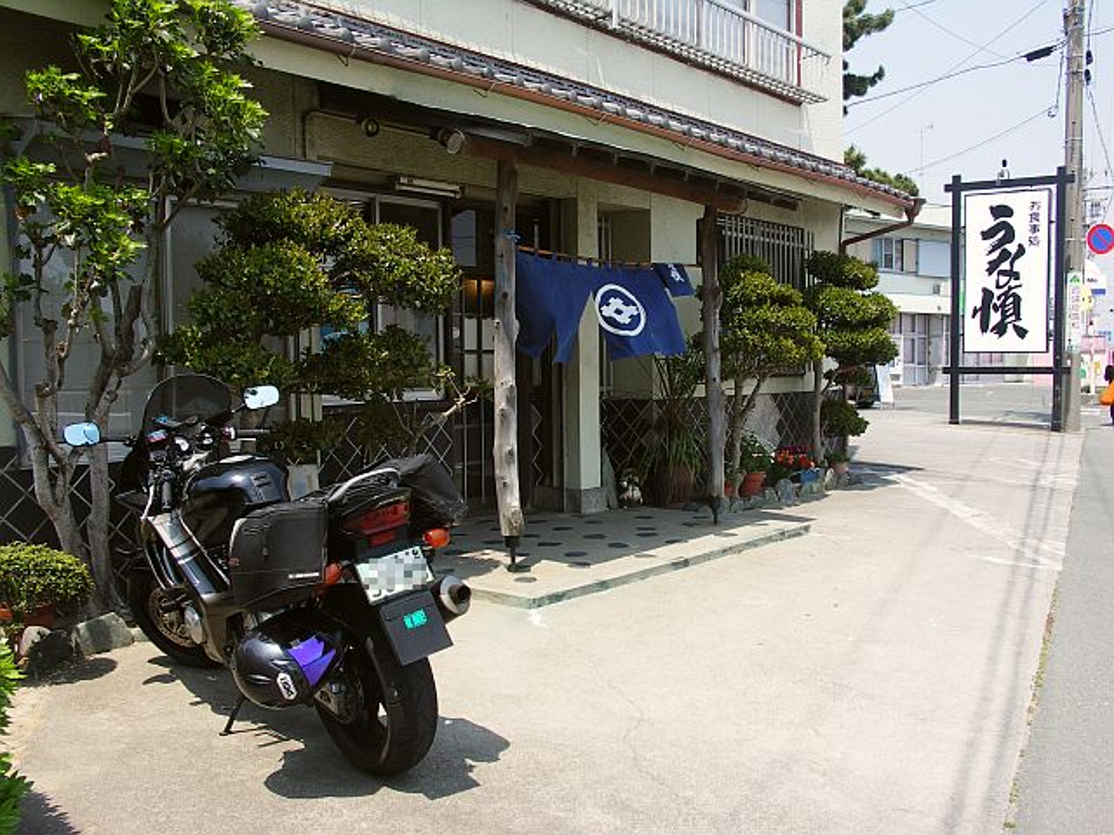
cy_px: 418
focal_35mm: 32
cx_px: 557
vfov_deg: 44.2
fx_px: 1030
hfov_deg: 56.8
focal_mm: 8.3
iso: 50
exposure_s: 1/200
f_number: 5
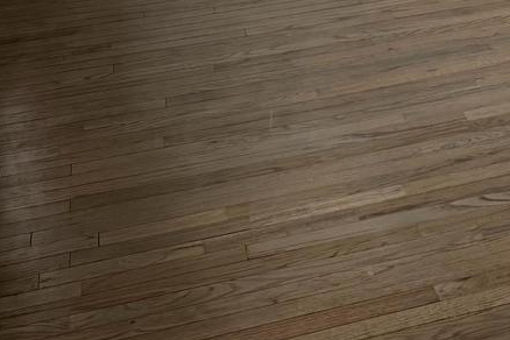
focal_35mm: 82
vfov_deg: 14.6
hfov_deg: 23.3
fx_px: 1162
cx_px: 557
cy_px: -267
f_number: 1.78
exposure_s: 1/120
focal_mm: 6.86
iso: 125
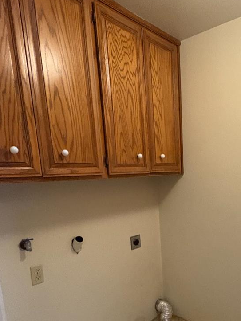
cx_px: 185
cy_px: 220
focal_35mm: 29
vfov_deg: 59.8
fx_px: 269
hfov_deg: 46.3
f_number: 2.2
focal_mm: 2.22
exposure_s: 1/60
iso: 800
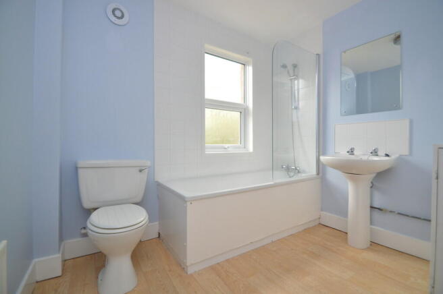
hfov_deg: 100.4
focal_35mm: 15
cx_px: 222
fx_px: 184
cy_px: 147
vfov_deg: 77.2
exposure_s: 1/60
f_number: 4
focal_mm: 10
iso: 400
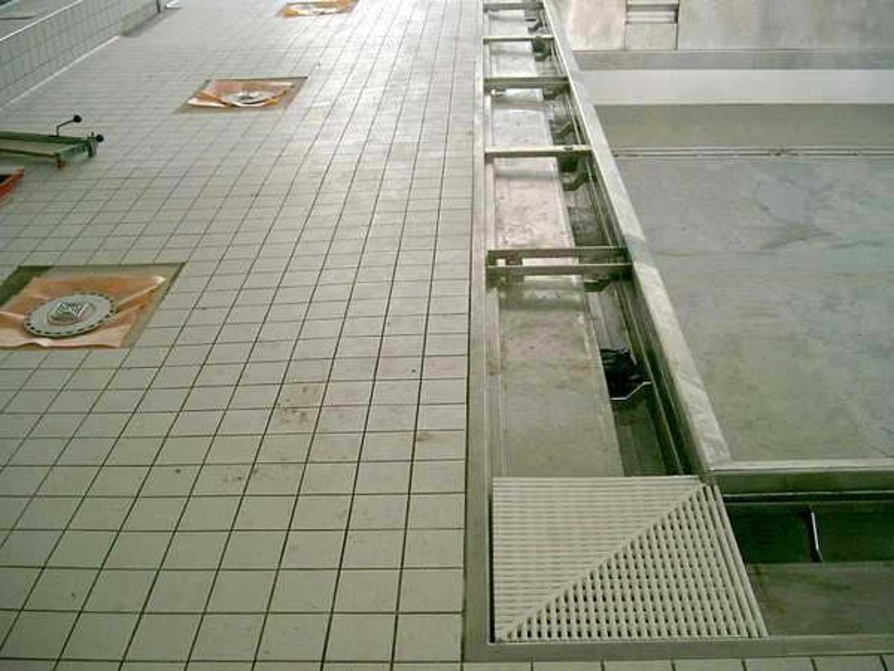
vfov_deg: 38.7
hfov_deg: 50.1
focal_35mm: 37
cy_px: 336
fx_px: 956
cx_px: 447
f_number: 2.6
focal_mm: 7.6
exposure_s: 1/100
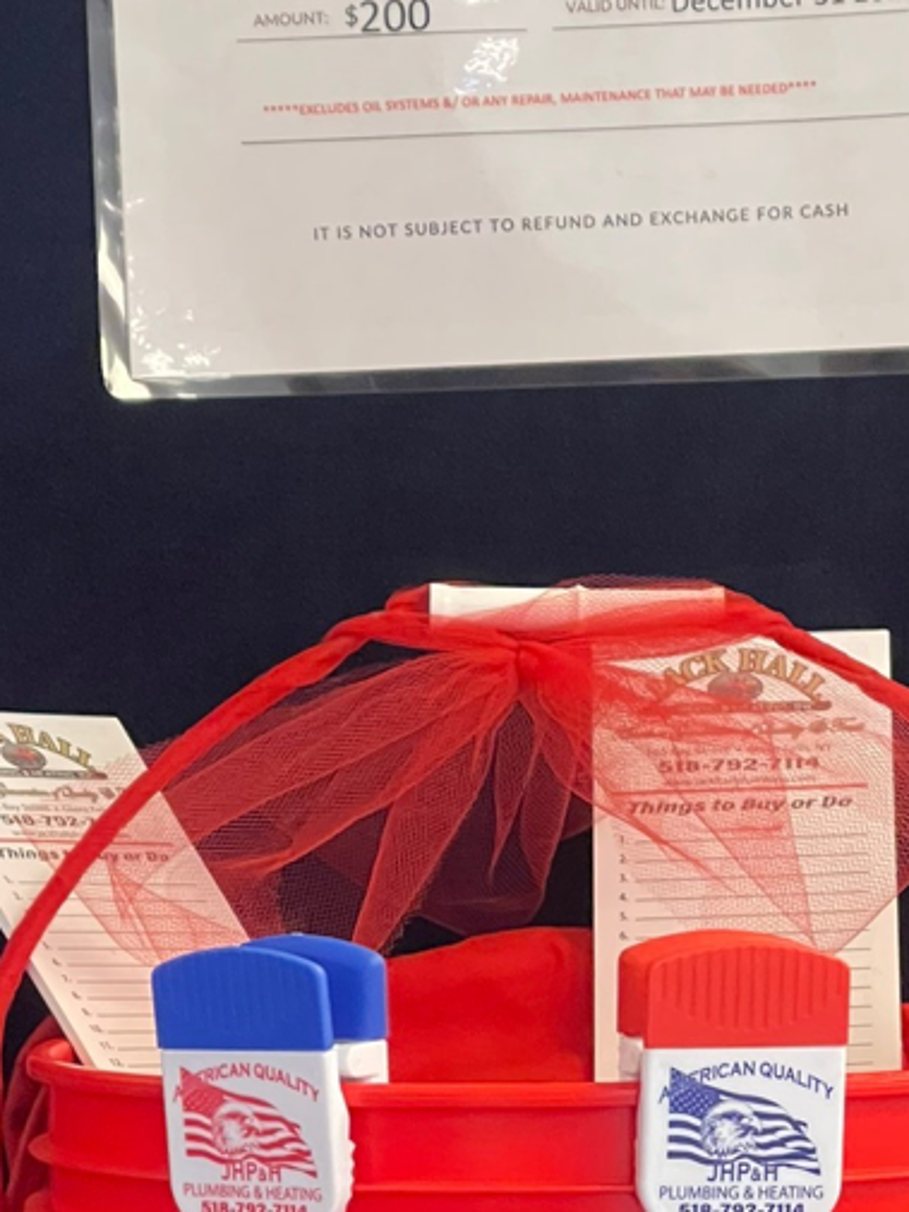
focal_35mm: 152
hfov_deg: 9.8
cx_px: 542
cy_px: 1003
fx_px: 5320
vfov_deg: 12.9
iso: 800
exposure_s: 1/40
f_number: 2.2
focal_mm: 7.5
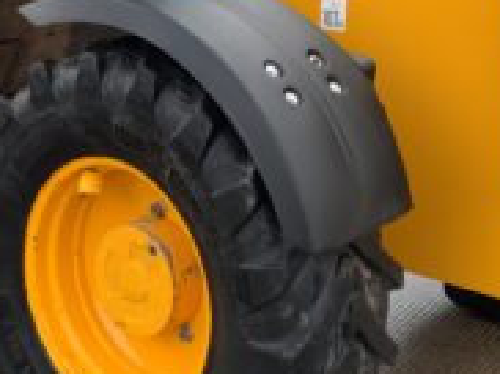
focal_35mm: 102
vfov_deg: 14.3
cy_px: 14
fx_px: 1471
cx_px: 261
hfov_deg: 19.3
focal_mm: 3
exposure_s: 1/340
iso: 16
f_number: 1.8
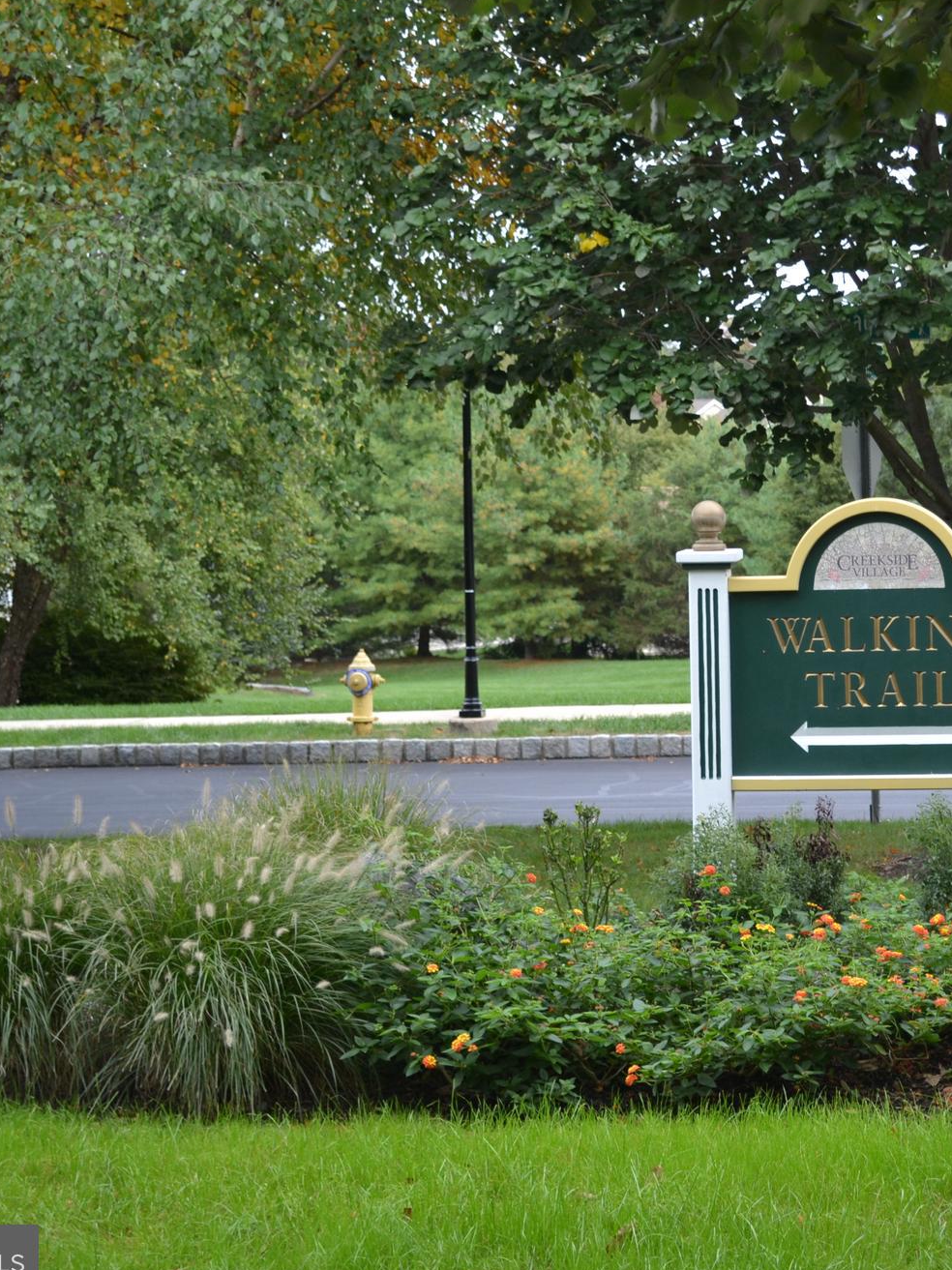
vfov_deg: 24.1
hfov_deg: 18.0
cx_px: 815
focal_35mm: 81
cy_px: 635
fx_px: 2972
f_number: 5.6
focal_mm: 36
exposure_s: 1/125
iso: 250
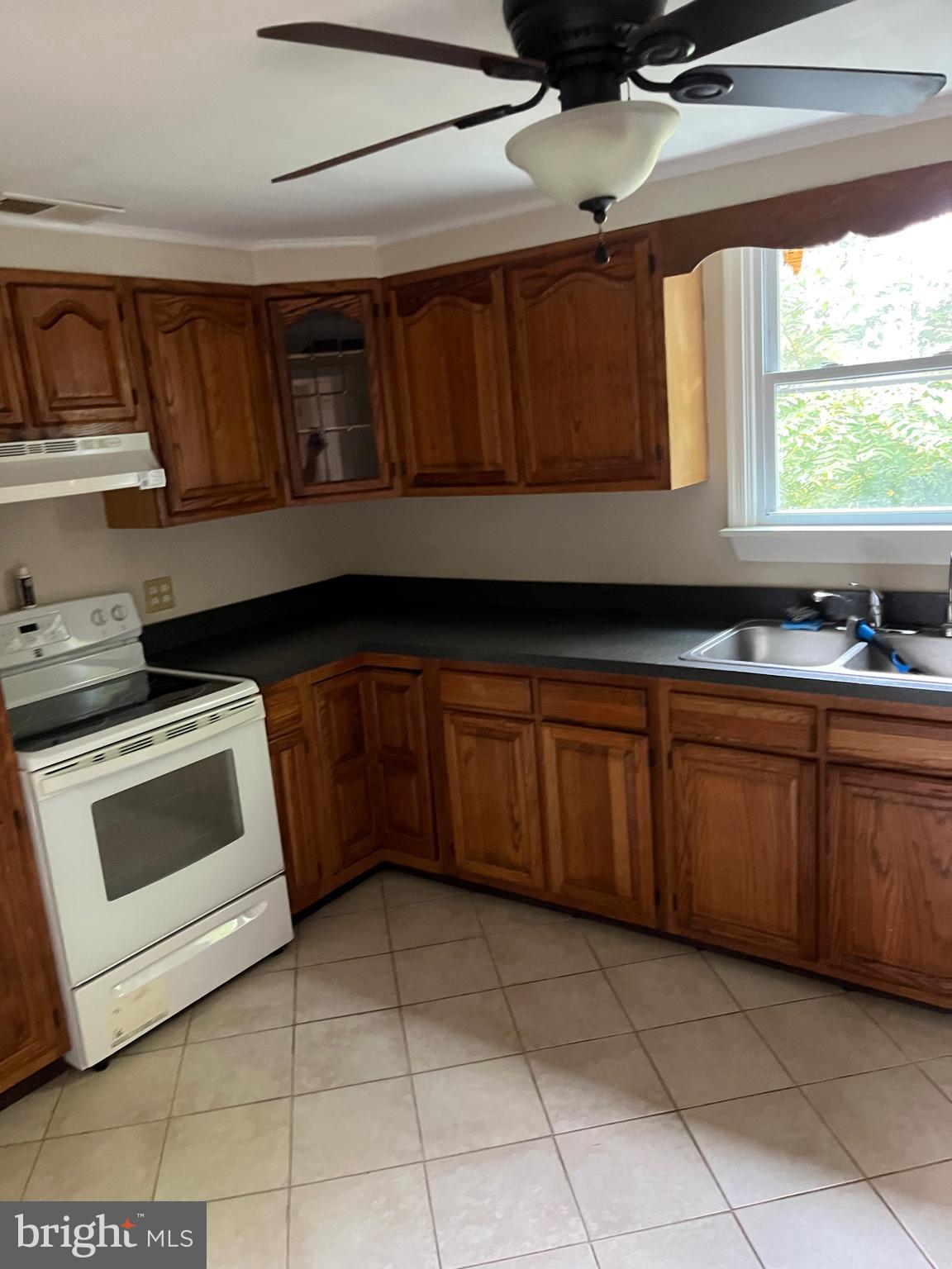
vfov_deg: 67.3
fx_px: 953
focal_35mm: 26
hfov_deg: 53.1
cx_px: 476
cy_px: 634
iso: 640
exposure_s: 1/40
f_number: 1.6
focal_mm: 5.1
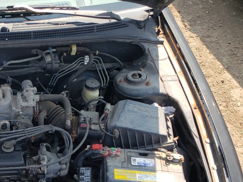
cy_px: 189
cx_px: 8
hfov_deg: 30.2
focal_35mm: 60
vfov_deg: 23.2
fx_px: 421
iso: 50
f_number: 1.5
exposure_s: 1/833
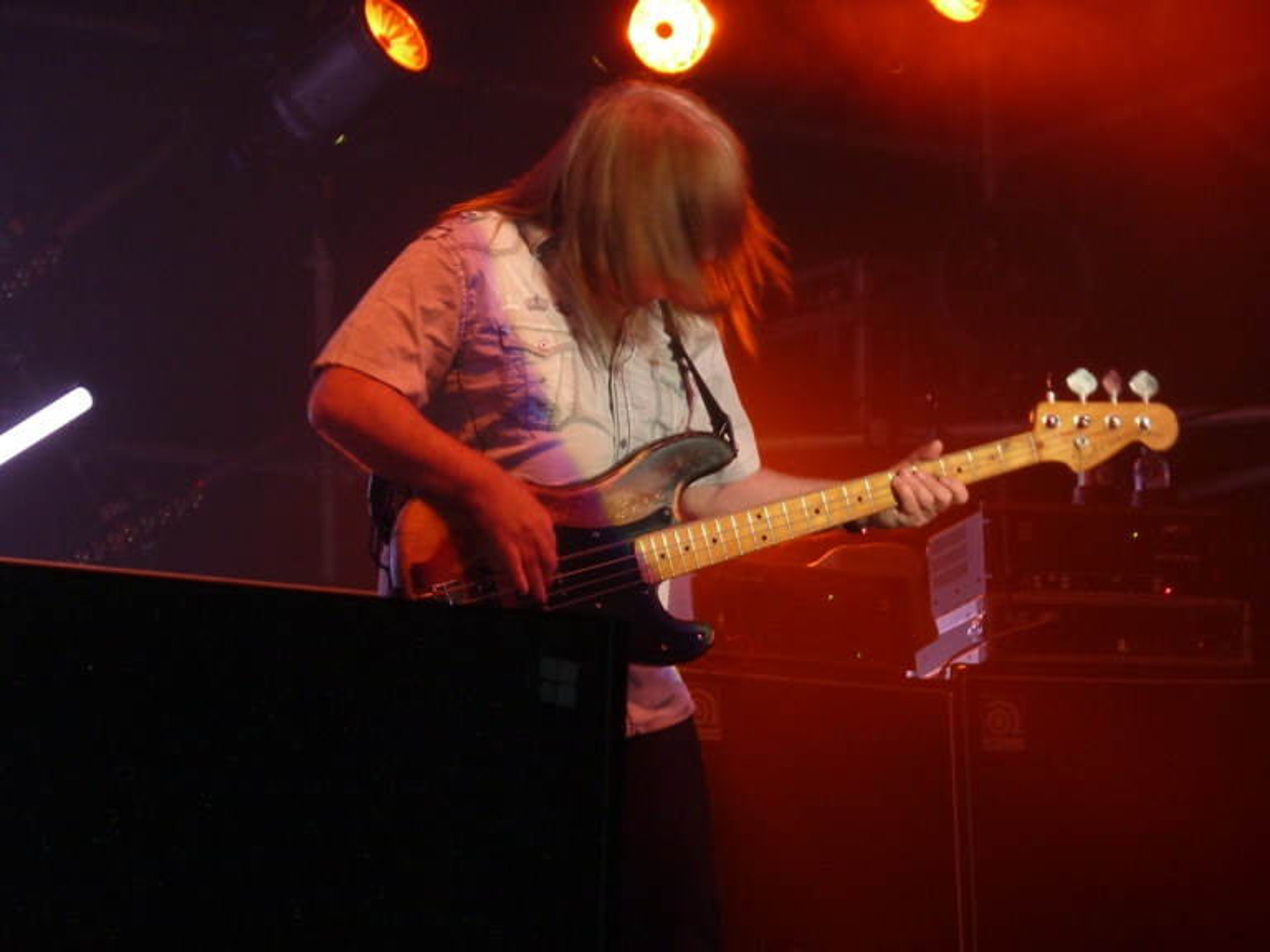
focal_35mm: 169
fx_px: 6200
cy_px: 476
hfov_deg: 11.7
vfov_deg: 8.8
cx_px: 635
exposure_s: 1/50
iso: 200
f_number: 4.5
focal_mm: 27.8
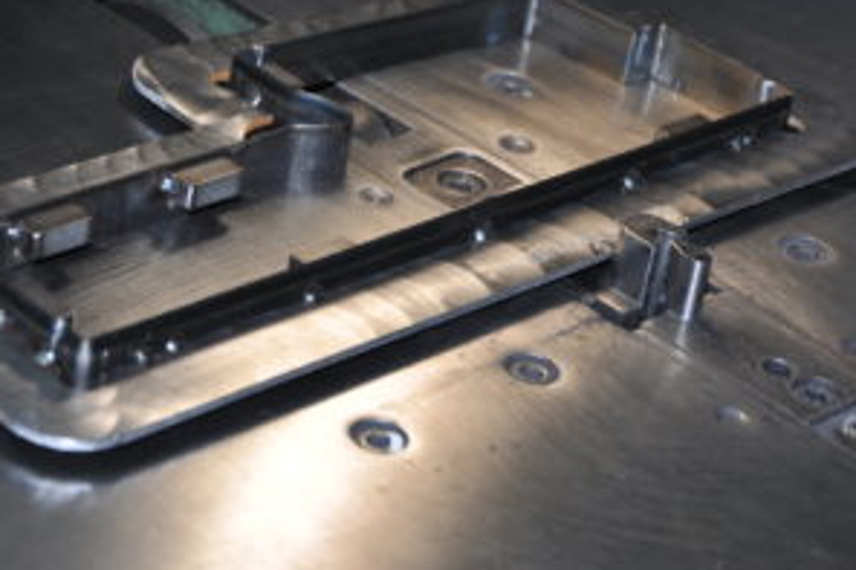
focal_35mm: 134
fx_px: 3184
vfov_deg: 10.2
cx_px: 370
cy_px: 208
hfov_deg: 15.3
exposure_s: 1/200
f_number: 5.3
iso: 200
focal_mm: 66
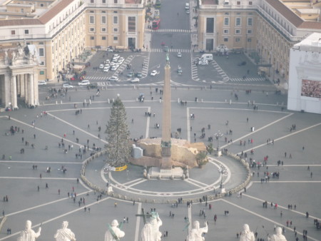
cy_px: 120
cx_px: 160
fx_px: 1113
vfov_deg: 12.4
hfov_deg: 16.4
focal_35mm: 120
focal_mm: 17.6
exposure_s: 1/160
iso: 100
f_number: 5.6
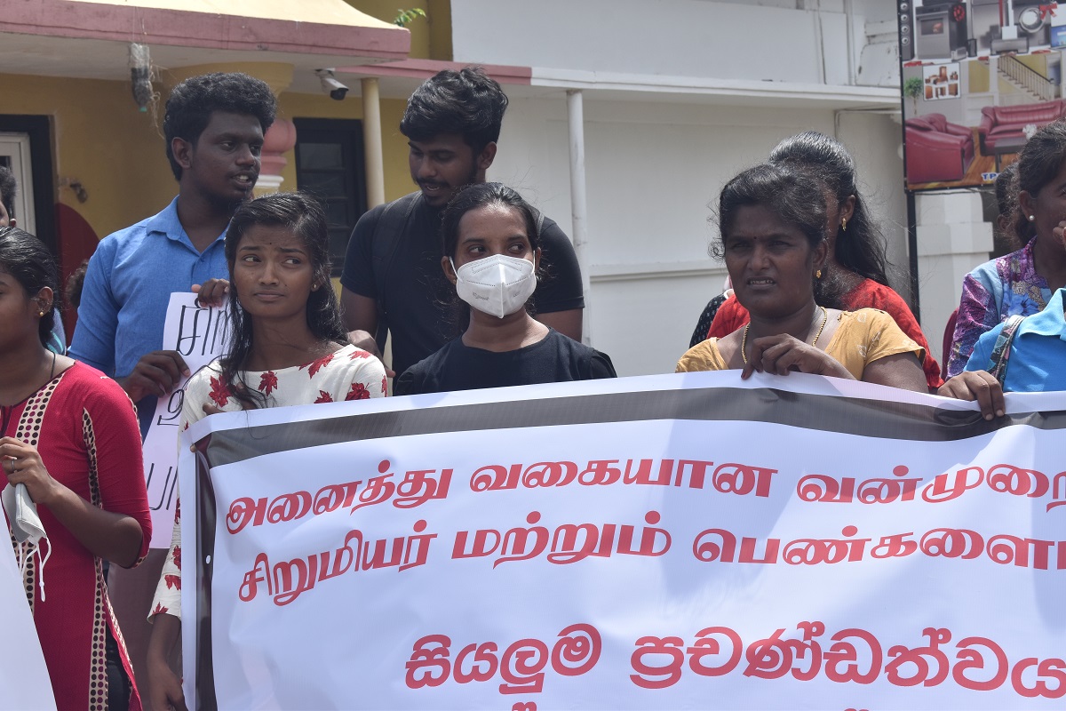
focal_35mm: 78
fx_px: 2309
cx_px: 533
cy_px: 356
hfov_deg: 26.0
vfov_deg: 17.5
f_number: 9
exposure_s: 1/320
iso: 200
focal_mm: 52
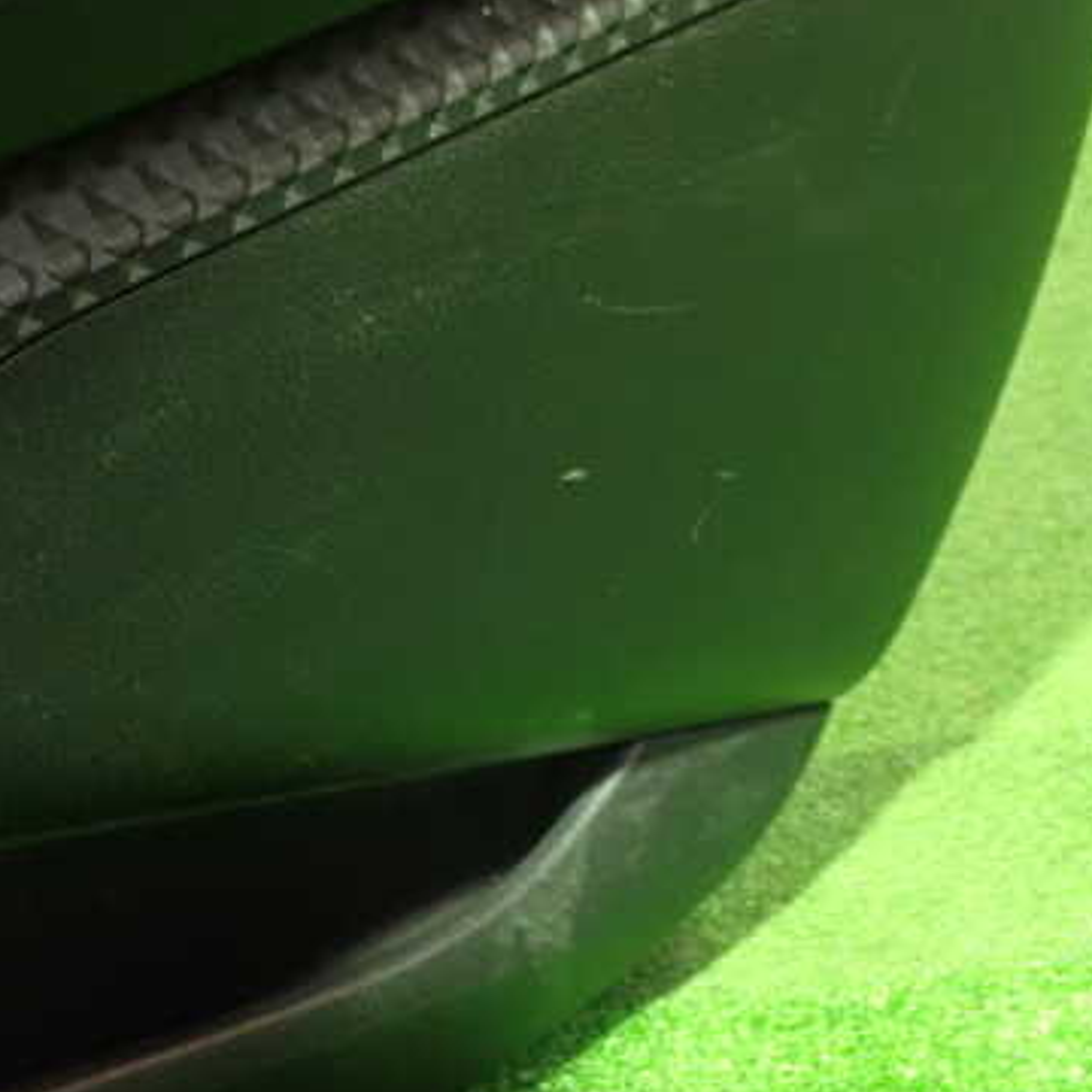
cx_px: 419
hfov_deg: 32.1
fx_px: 1892
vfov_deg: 32.2
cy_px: 504
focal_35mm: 53
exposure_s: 1/10
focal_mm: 6.37
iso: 800
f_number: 2.5
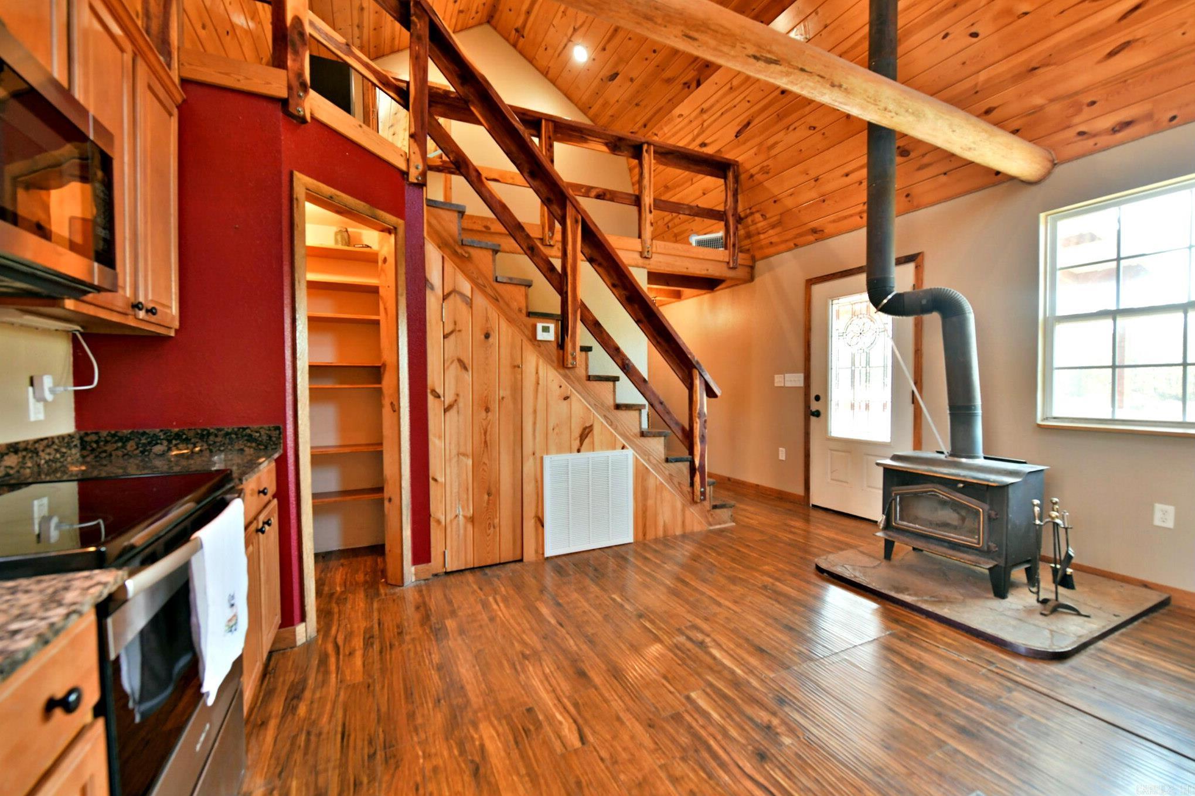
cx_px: 598
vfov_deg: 81.2
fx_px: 465
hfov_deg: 104.3
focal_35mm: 14
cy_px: 398
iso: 2500
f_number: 5
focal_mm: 14
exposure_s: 1/100
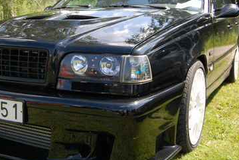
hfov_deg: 41.0
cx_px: 102
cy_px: 53
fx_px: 319
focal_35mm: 48
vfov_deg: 27.9
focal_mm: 18
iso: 800
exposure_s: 1/1600
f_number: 4.5
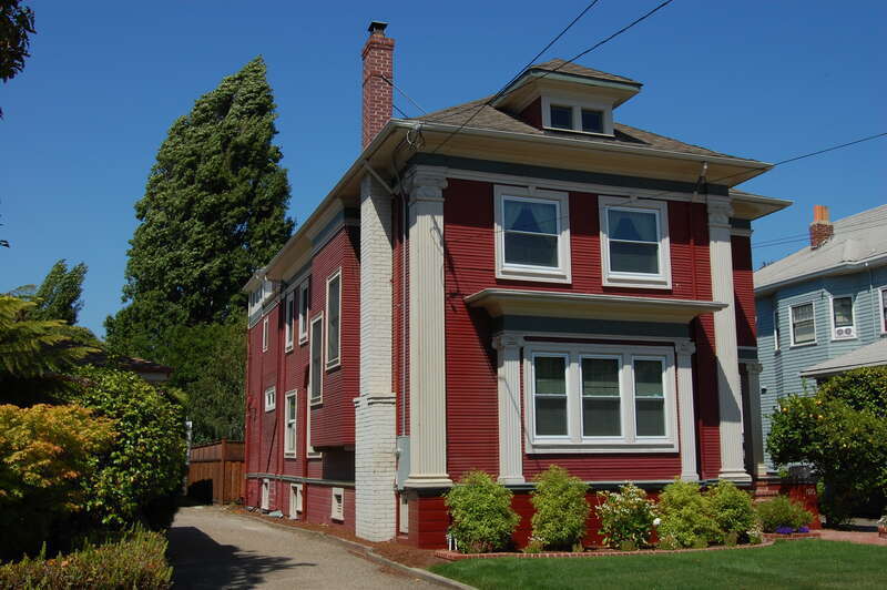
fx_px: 960
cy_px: 295
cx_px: 444
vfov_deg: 34.2
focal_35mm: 39
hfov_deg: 49.6
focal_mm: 26
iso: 200
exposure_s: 1/160
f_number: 16
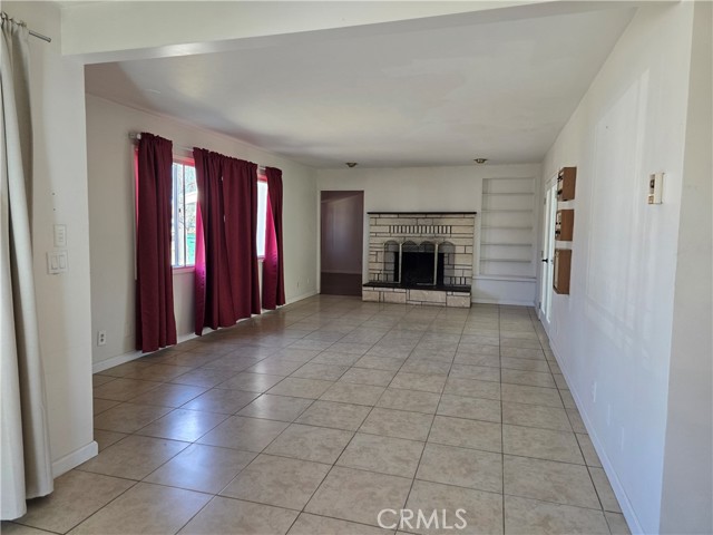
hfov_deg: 73.9
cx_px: 356
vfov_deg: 58.9
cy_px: 268
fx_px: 474
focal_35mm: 23
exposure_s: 1/120
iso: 160
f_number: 1.7
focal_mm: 6.3
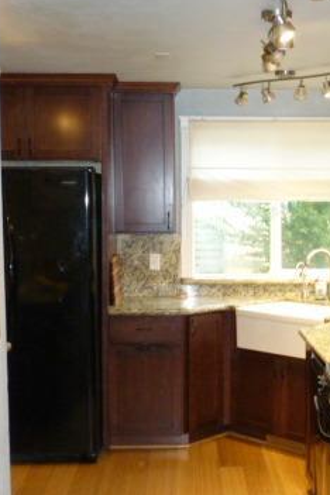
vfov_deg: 36.2
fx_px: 756
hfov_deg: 24.3
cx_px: 248
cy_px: 262
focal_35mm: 55
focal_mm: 5.2
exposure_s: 1/30
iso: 400
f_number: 3.3
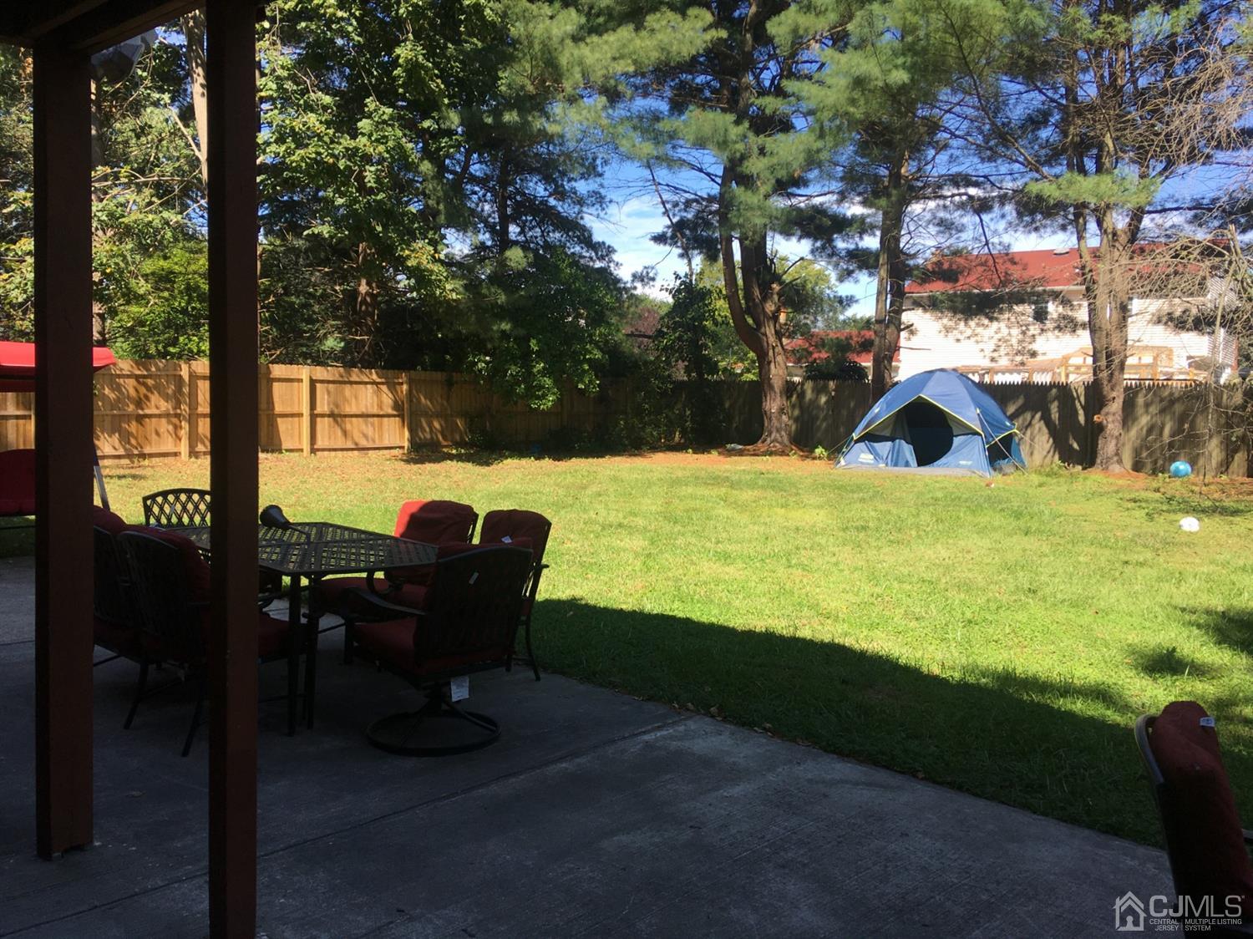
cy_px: 470
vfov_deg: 48.2
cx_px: 626
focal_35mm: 29
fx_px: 1049
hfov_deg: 61.7
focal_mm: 4.15
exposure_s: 1/582
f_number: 2.2
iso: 25
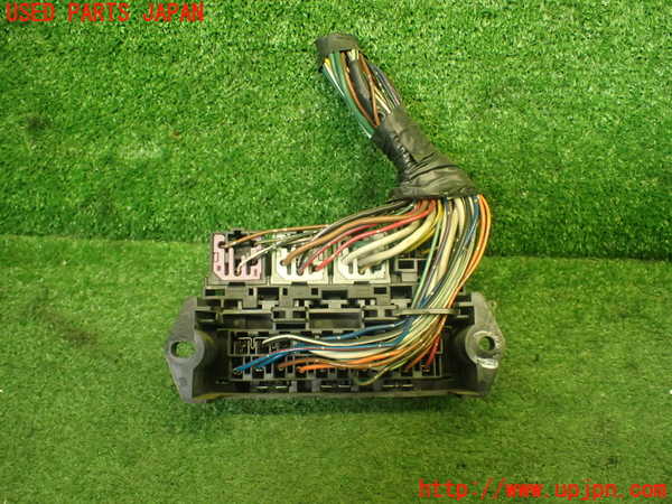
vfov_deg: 46.8
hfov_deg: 60.0
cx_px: 336
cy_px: 252
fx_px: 582
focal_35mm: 30
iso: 640
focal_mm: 5.4
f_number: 2.3
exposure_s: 1/125
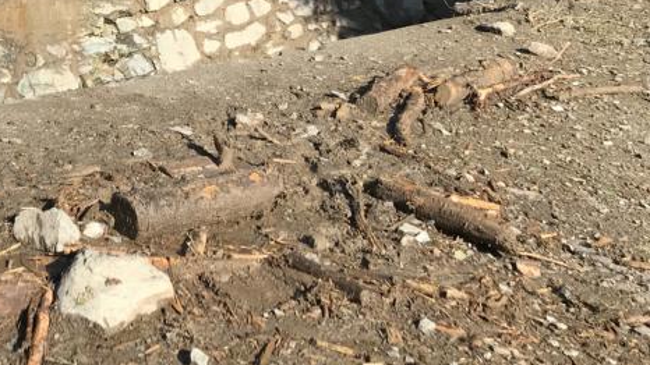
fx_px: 1155
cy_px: -36
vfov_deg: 17.4
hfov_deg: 29.4
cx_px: 4
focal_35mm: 67
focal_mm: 3.99
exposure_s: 1/1053
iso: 20
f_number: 1.8
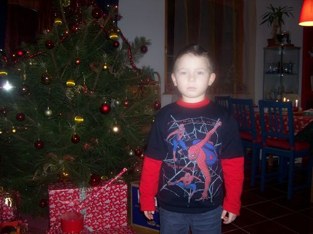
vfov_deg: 41.8
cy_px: 117
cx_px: 156
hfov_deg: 54.0
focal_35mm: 34
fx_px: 307
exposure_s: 1/64
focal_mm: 5.6
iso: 80
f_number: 2.7
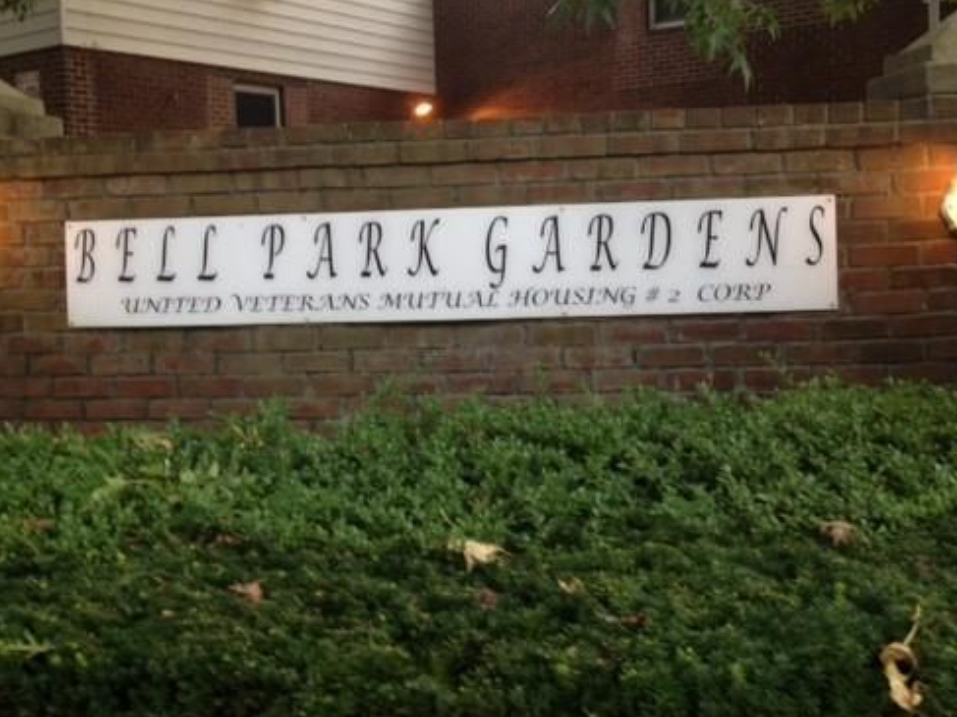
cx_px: 464
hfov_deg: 41.2
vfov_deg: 31.4
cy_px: 265
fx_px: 1271
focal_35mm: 46
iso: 100
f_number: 2.4
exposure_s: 1/20
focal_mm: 4.28
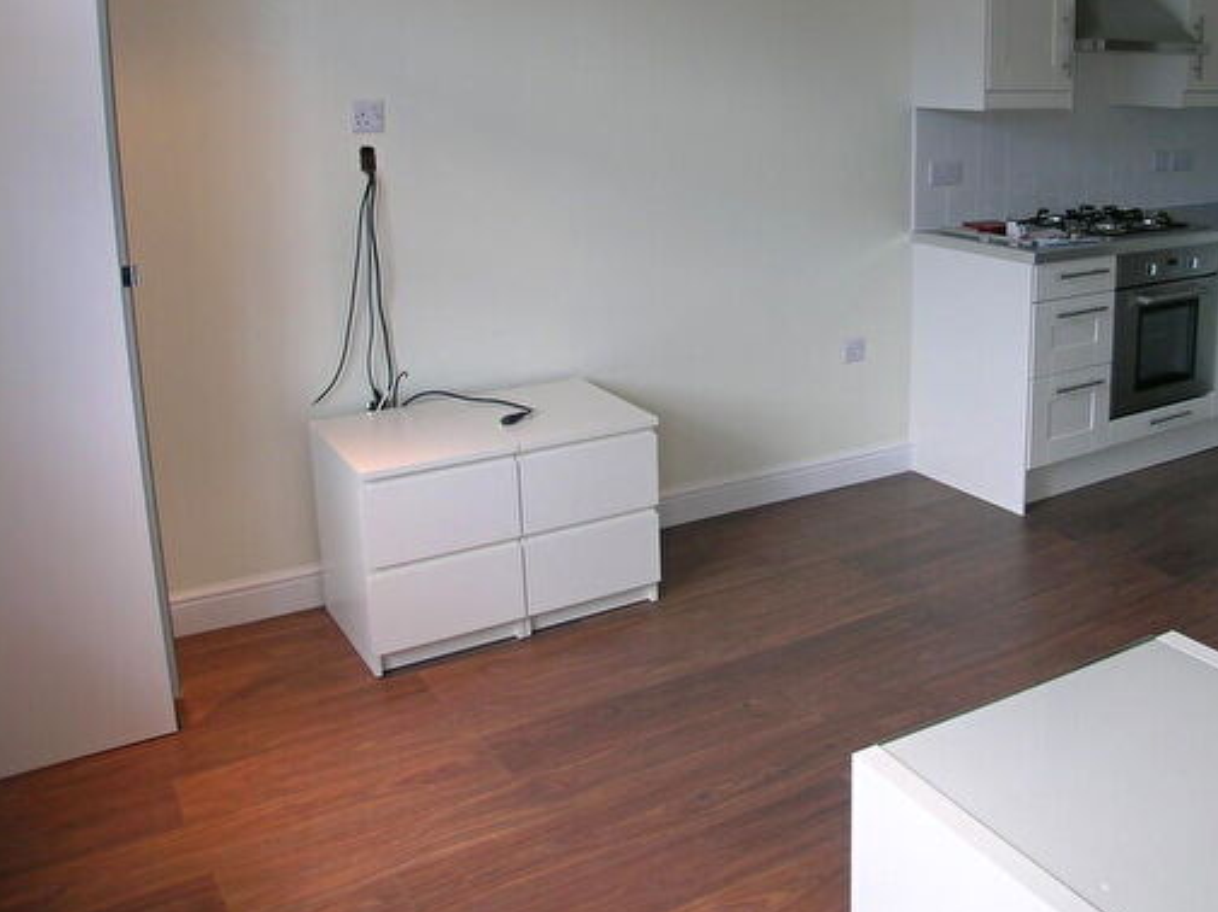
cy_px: 303
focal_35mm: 43
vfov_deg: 33.3
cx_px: 835
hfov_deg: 43.1
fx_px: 1512
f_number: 2.9
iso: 50
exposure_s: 1/19.8
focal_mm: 6.5
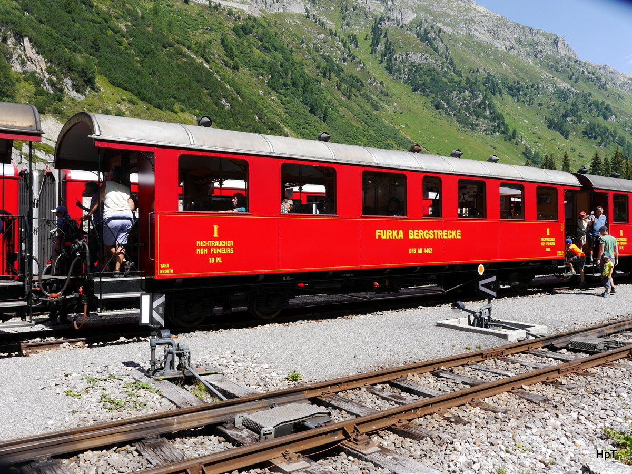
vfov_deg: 46.8
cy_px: 237
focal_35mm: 30
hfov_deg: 60.0
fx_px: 548
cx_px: 316
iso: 160
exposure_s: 1/320
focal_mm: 15
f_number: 7.1
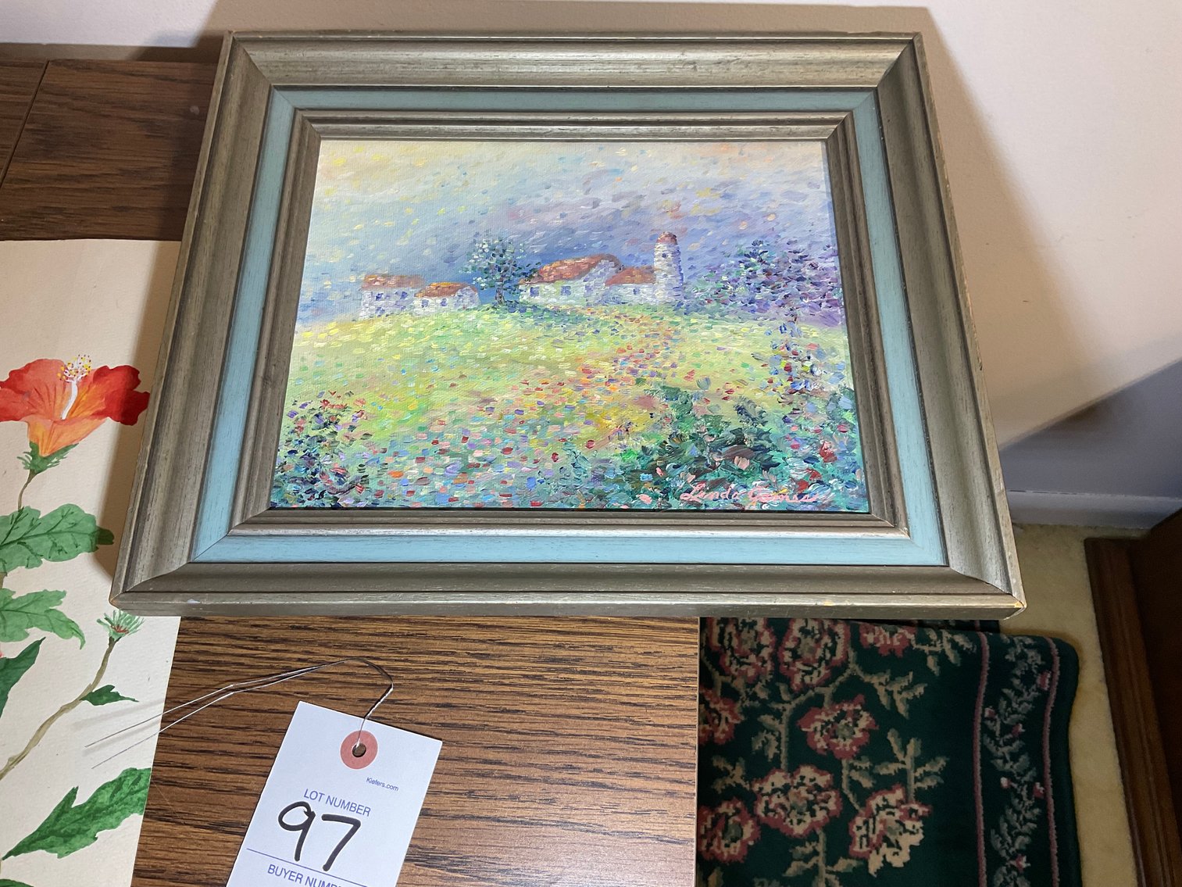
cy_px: 444
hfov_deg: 61.7
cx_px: 591
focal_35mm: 29
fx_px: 990
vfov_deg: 48.2
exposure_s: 1/100
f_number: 1.8
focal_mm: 3
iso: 64
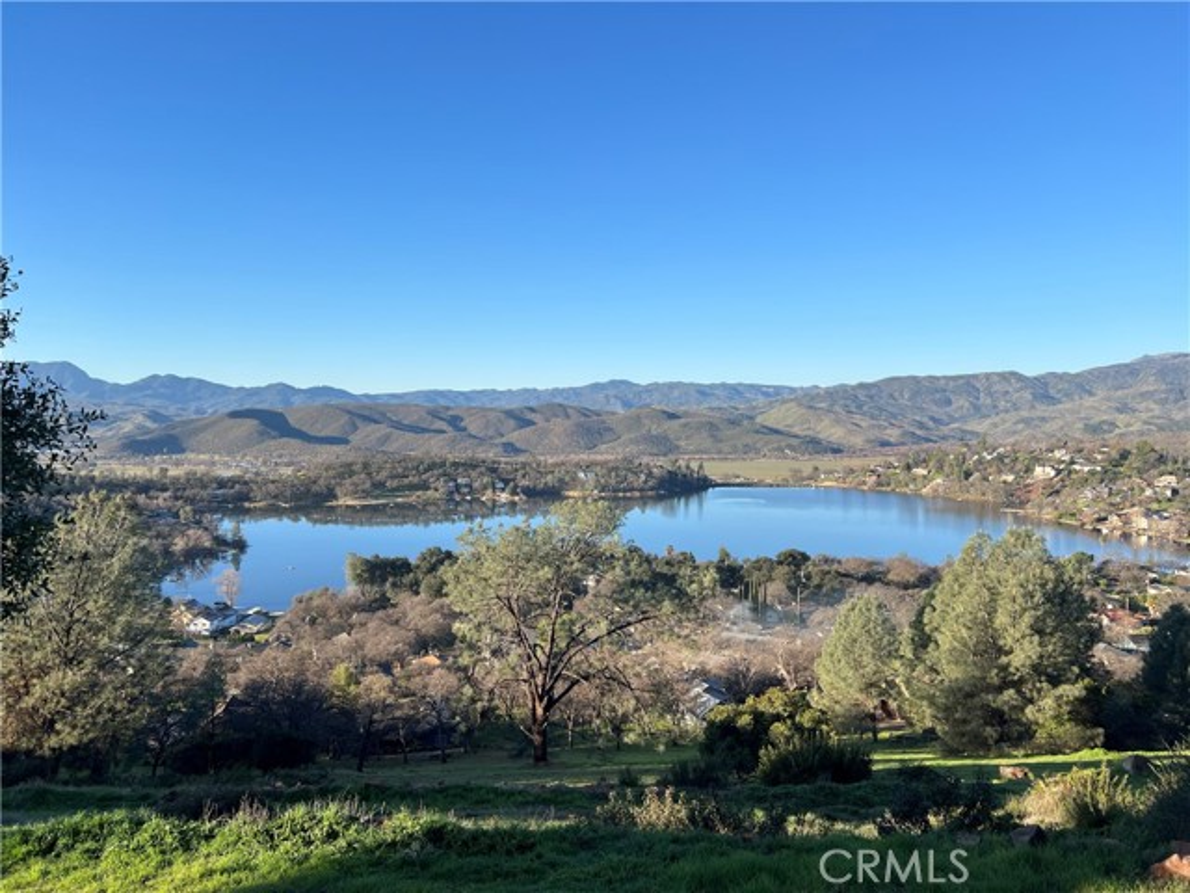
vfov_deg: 53.1
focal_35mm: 26
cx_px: 595
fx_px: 894
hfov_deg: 67.3
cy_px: 446
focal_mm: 5.7
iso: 50
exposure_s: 1/2632
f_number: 1.5
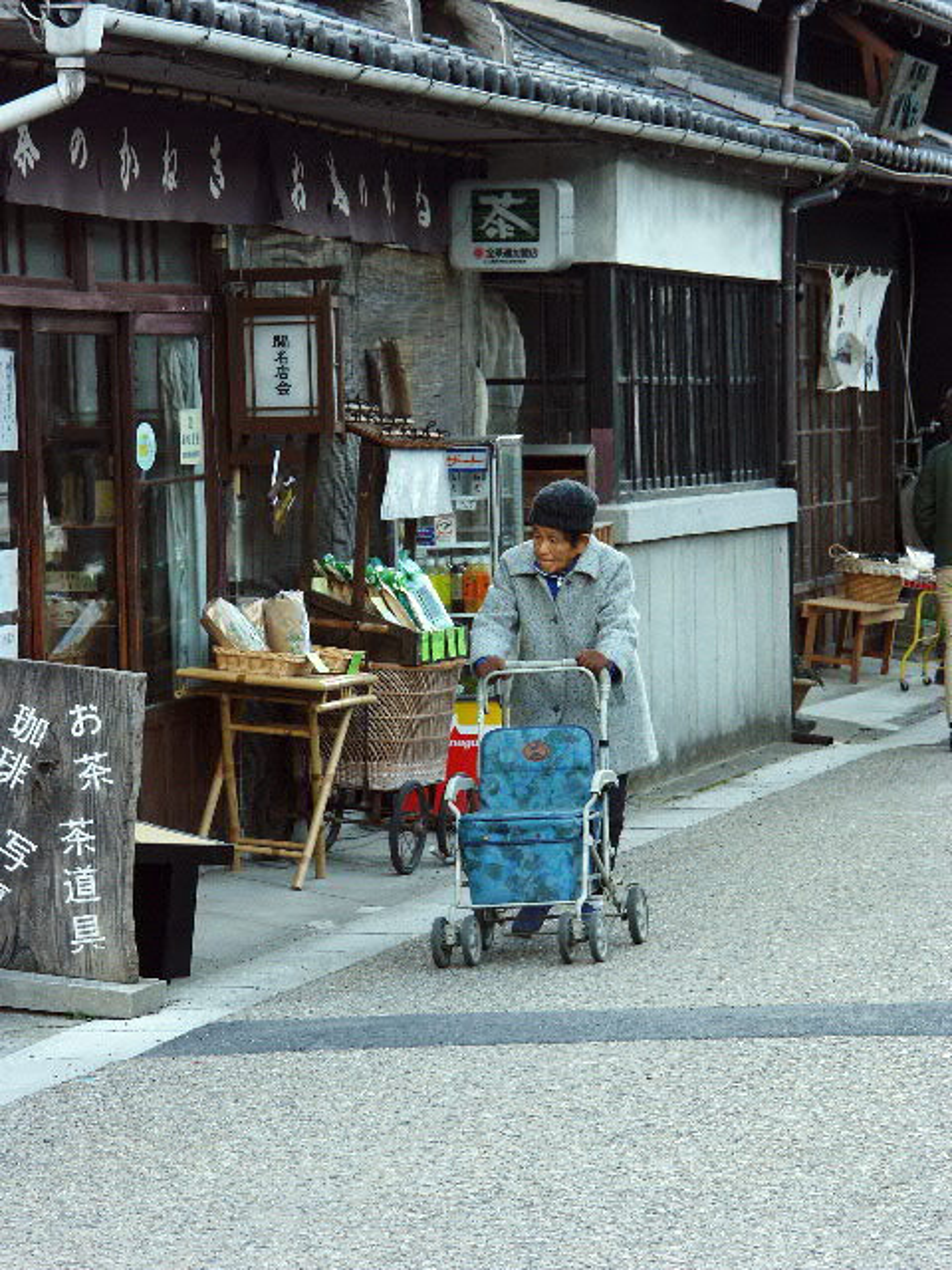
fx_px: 5720
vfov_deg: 12.7
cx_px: 476
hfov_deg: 9.5
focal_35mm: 156
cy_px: 635
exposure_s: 1/60
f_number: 5.6
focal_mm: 39.59
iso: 100
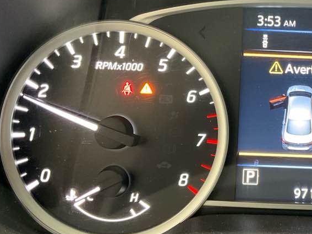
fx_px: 523
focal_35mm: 58
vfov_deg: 25.1
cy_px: 85
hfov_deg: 31.3
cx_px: 295
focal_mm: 3
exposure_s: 1/28
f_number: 1.8
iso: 320
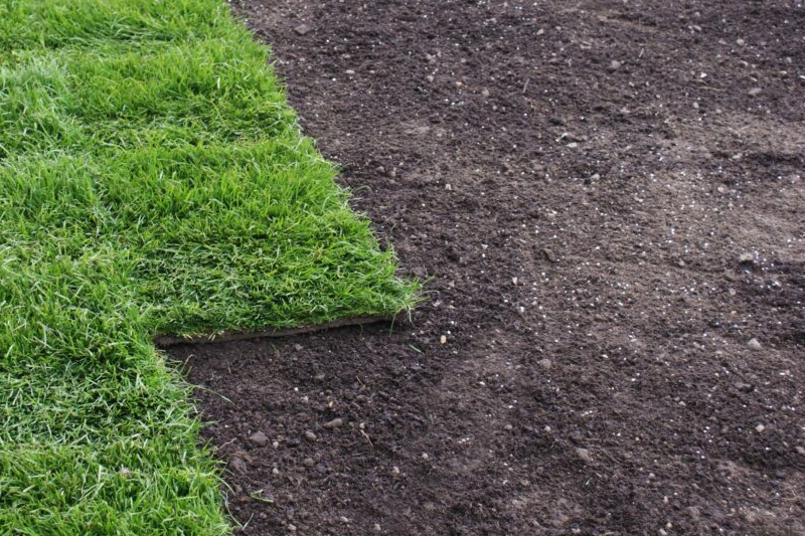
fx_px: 1760
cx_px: 204
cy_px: 198
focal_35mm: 79
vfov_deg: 17.3
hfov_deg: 25.5
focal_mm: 35
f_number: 5.6
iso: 200
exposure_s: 1/60
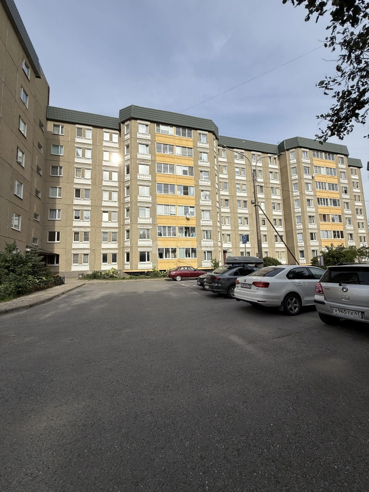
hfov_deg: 85.7
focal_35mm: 14
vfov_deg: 102.1
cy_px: 246
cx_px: 184
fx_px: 199
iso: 50
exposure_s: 1/2611
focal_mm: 2.22
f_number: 2.2
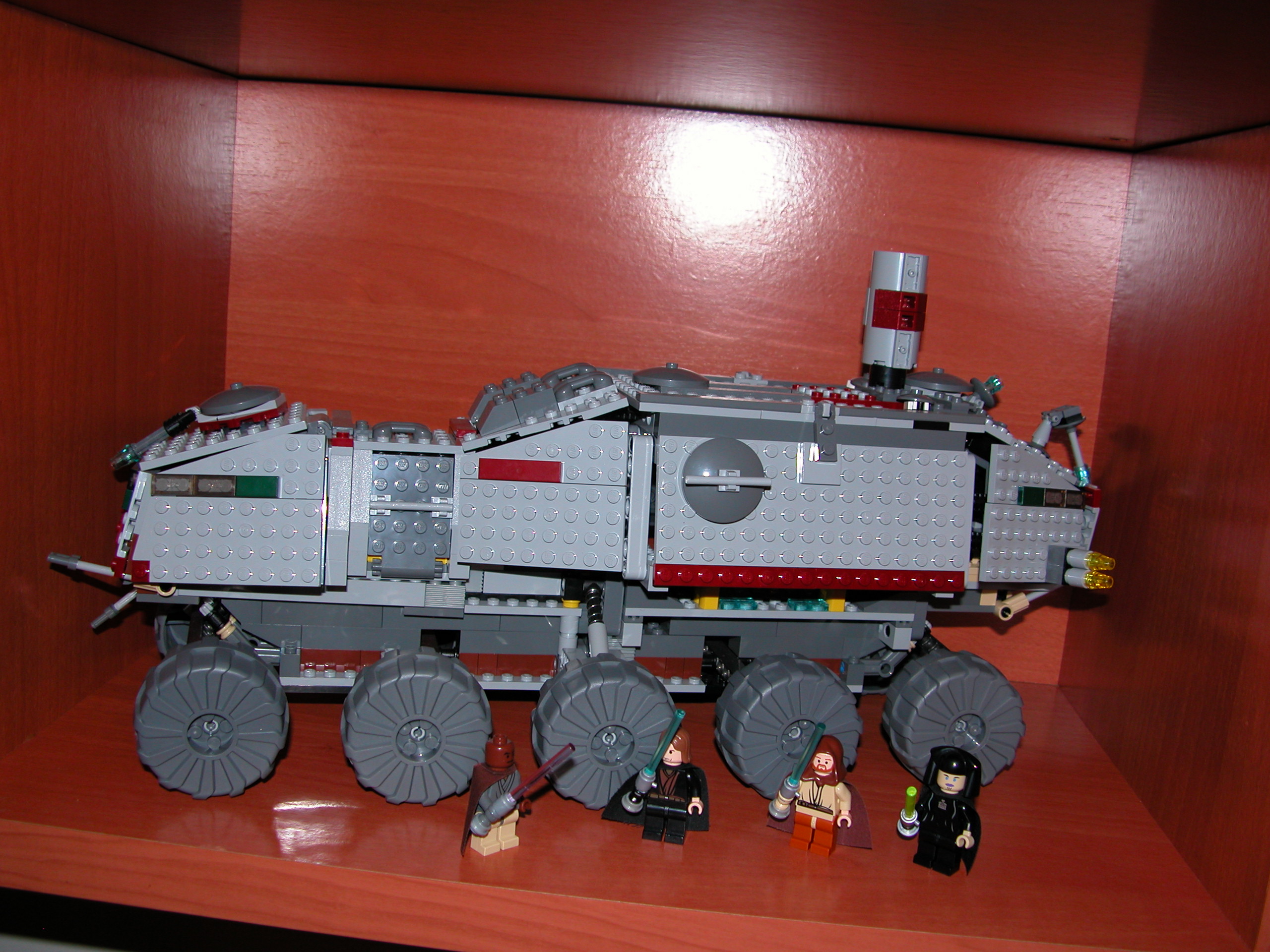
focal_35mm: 34
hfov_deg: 54.0
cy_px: 476
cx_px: 635
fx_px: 1247
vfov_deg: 41.8
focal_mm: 8.9
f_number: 2.8
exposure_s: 1/60
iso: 100
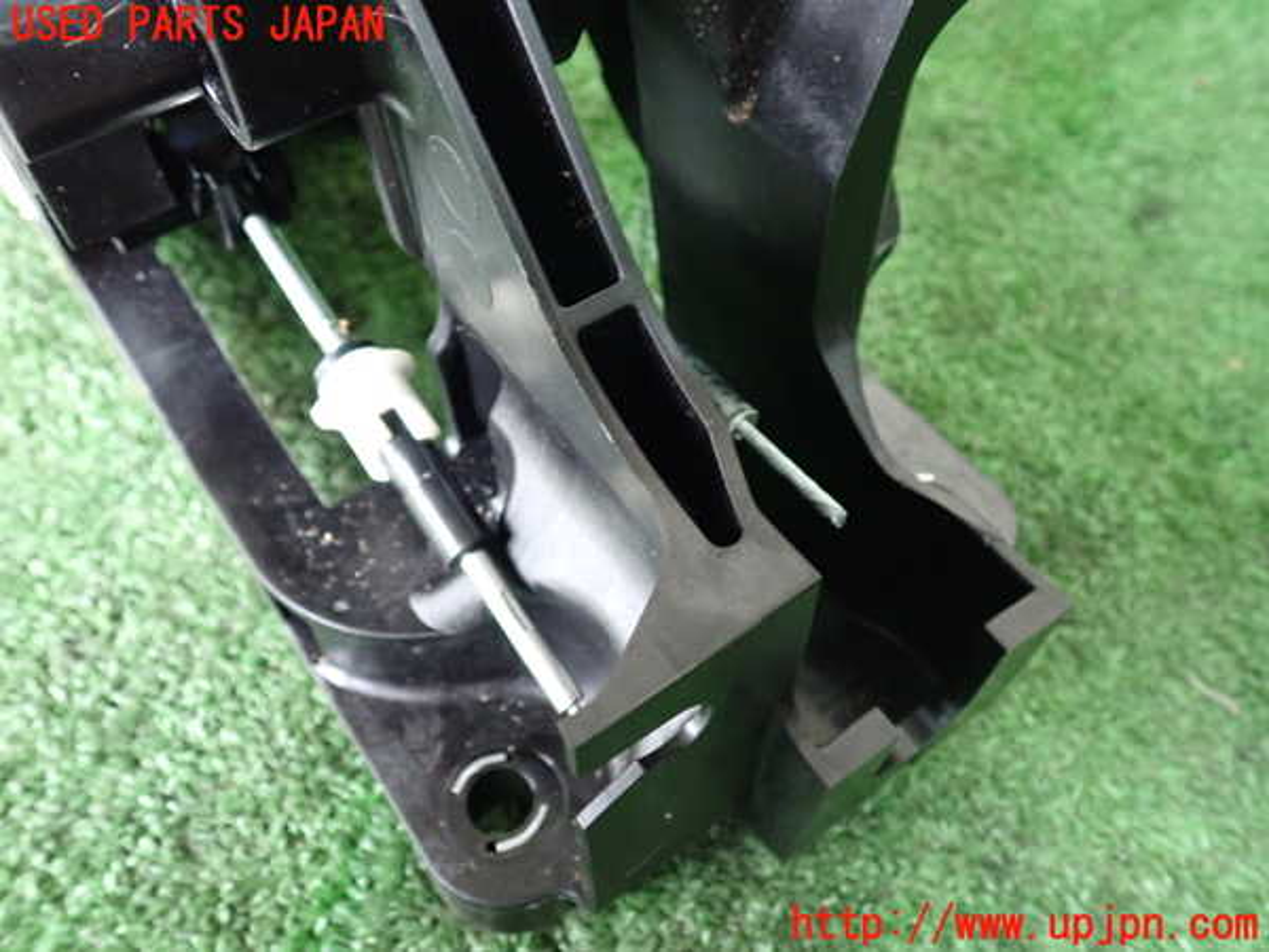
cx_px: 634
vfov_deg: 46.8
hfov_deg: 60.0
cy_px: 476
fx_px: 1100
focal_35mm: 30
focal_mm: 5.4
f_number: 2.3
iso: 800
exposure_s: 1/30
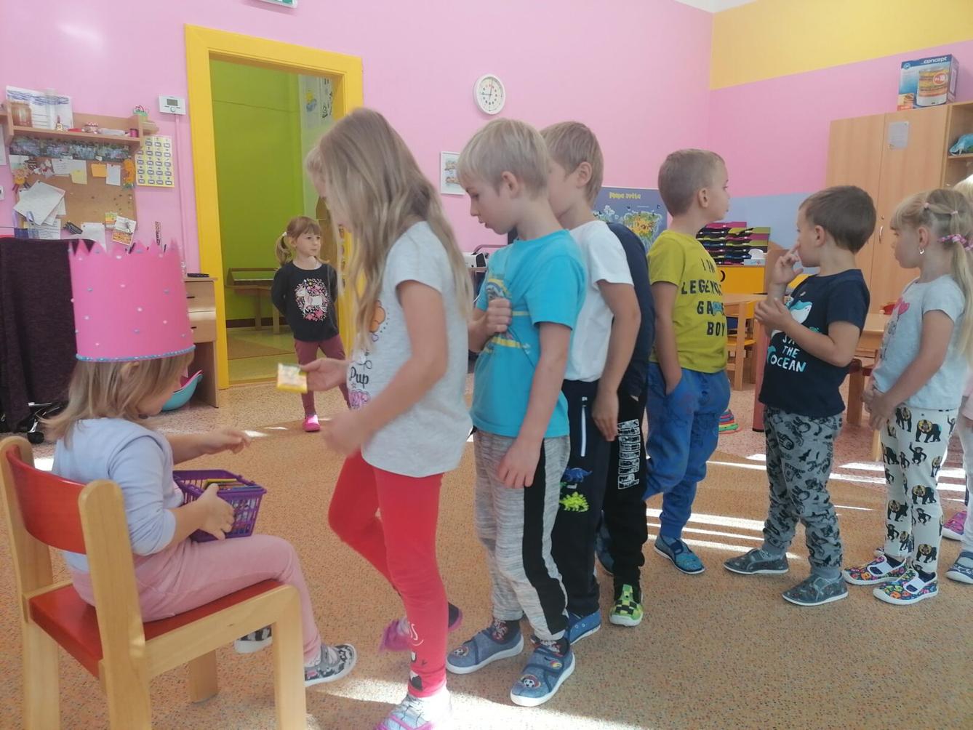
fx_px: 759
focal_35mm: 27
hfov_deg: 65.3
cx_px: 486
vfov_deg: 51.4
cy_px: 365
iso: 100
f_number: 1.8
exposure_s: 1/60
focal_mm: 4.75
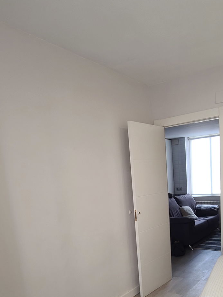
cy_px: 228
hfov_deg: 46.6
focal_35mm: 30
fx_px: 258
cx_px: 129
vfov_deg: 56.6
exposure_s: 1/50
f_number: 2.2
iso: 64
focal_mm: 2.2
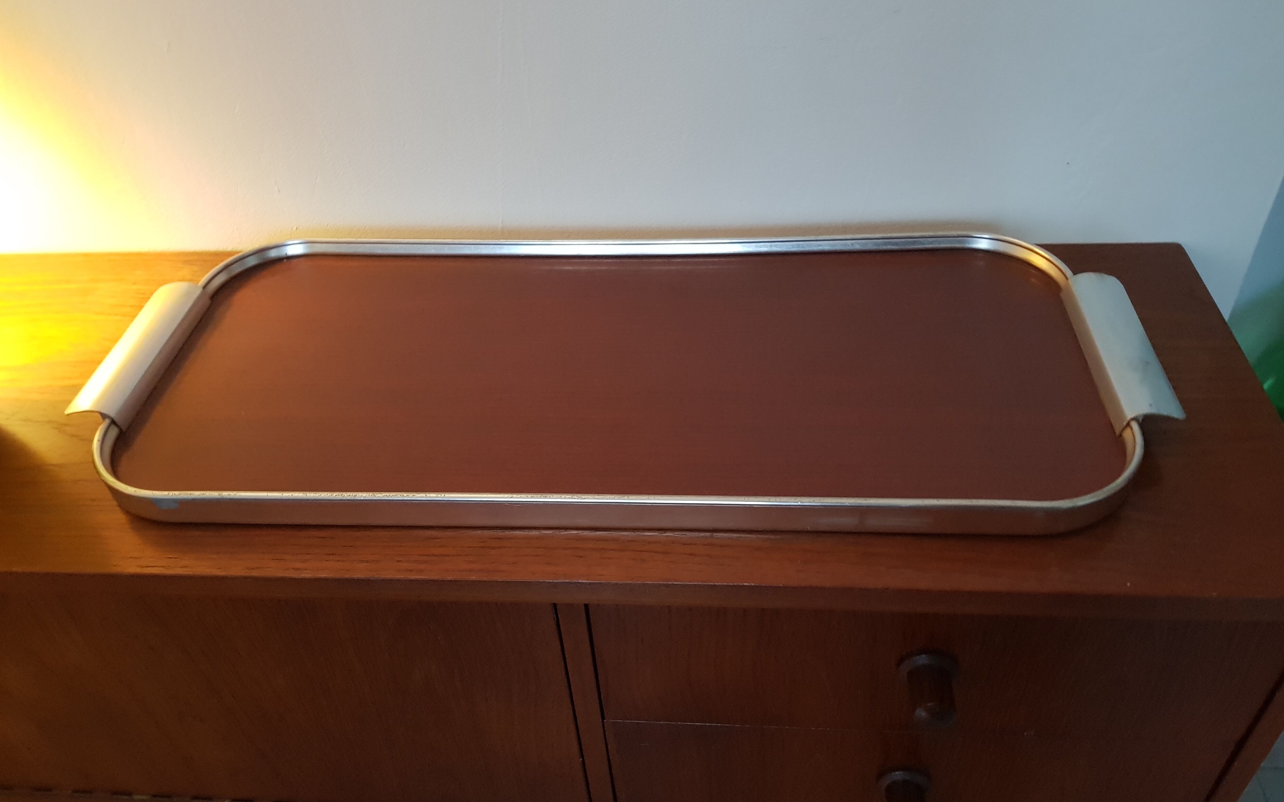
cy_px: 411
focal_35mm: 28
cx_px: 648
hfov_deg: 66.5
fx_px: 980
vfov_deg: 44.5
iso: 200
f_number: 1.7
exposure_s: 1/13
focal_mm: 4.2
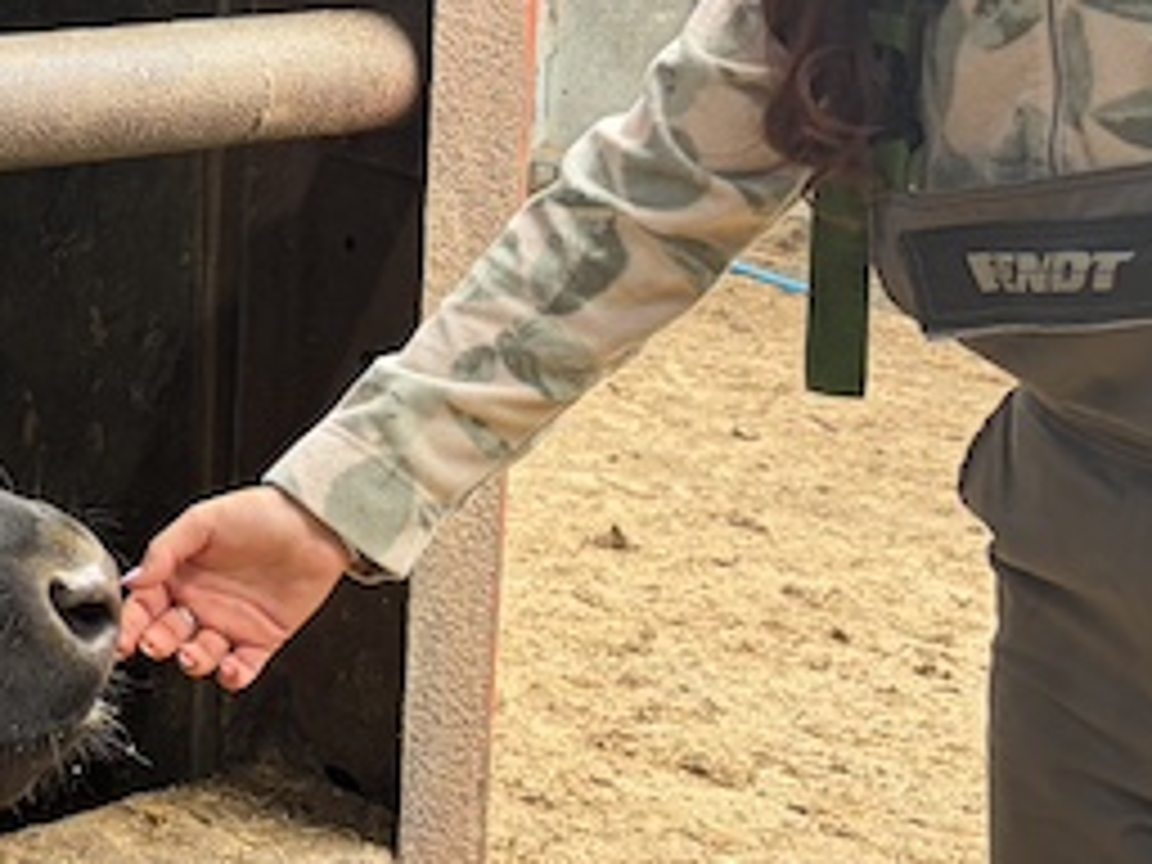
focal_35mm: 92
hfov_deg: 20.0
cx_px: -223
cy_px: -112
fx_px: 3062
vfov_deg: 15.6
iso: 80
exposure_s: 1/121
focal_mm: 5.96
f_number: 1.6
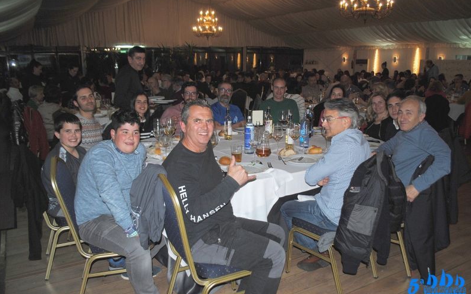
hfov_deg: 61.2
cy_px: 153
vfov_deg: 40.6
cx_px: 236
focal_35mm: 31
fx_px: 398
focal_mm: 20
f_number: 3.8
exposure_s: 1/60
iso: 200
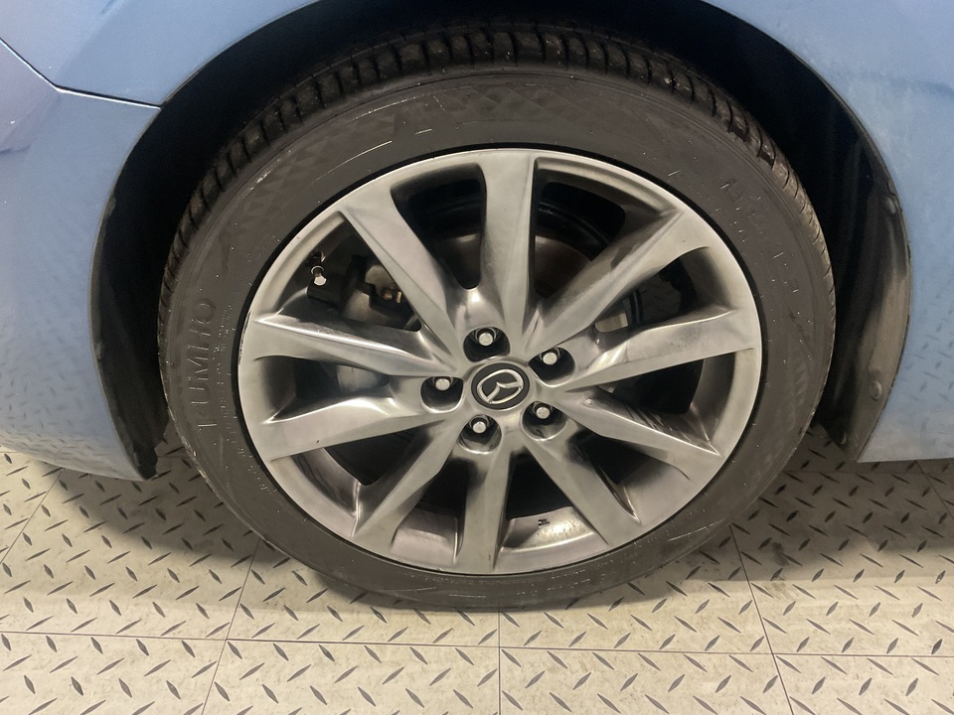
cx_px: 477
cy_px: 358
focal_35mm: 29
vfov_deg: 48.2
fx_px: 799
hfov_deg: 61.7
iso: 320
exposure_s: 1/60
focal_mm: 3
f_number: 1.8
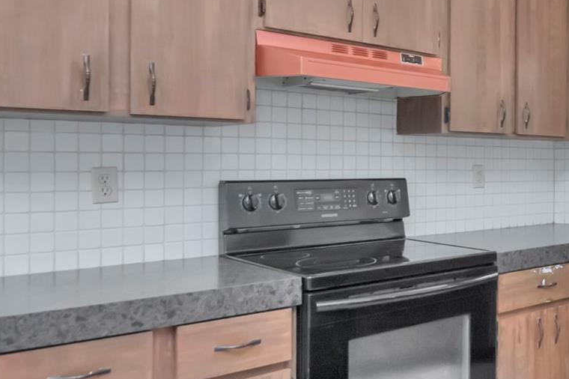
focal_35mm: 41
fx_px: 649
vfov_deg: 32.5
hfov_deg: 42.5
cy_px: 172
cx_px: 535
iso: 1000
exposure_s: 1/160
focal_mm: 13
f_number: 7.1
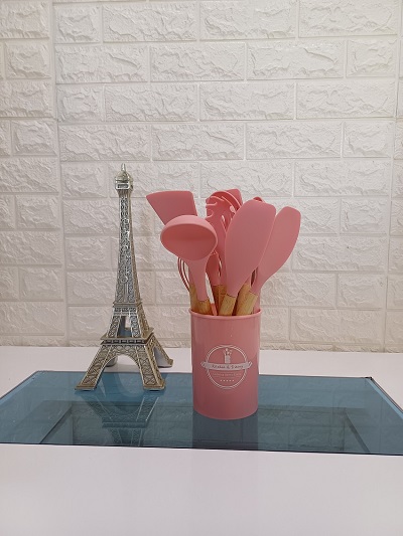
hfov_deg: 54.9
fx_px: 388
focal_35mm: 25
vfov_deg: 69.4
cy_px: 268
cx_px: 202
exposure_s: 1/50
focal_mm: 4.65
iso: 200
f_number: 1.8
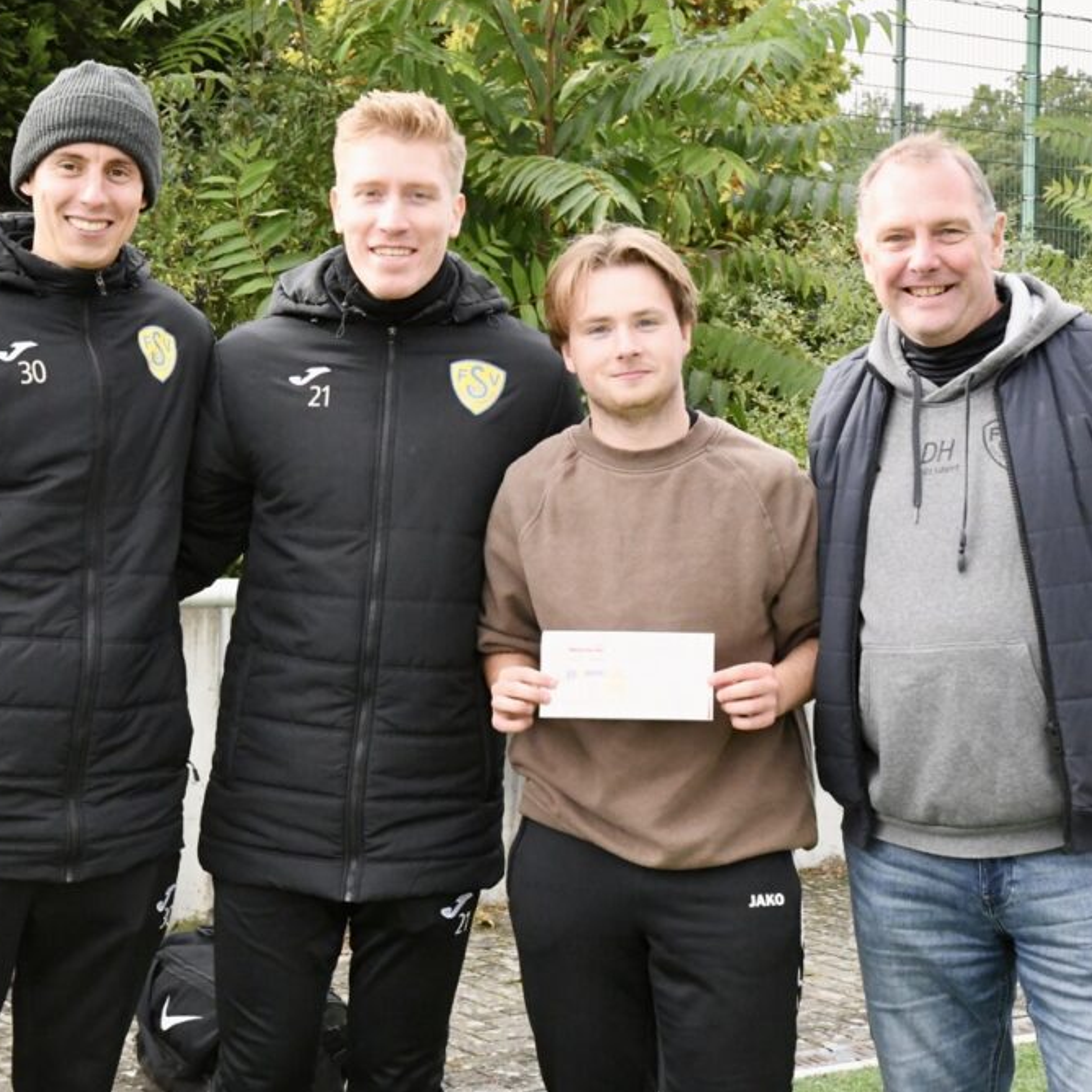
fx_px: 1856
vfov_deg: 32.8
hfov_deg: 32.8
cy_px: 537
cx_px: 576
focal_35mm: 52
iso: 6400
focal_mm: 40
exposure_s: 1/800
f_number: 13
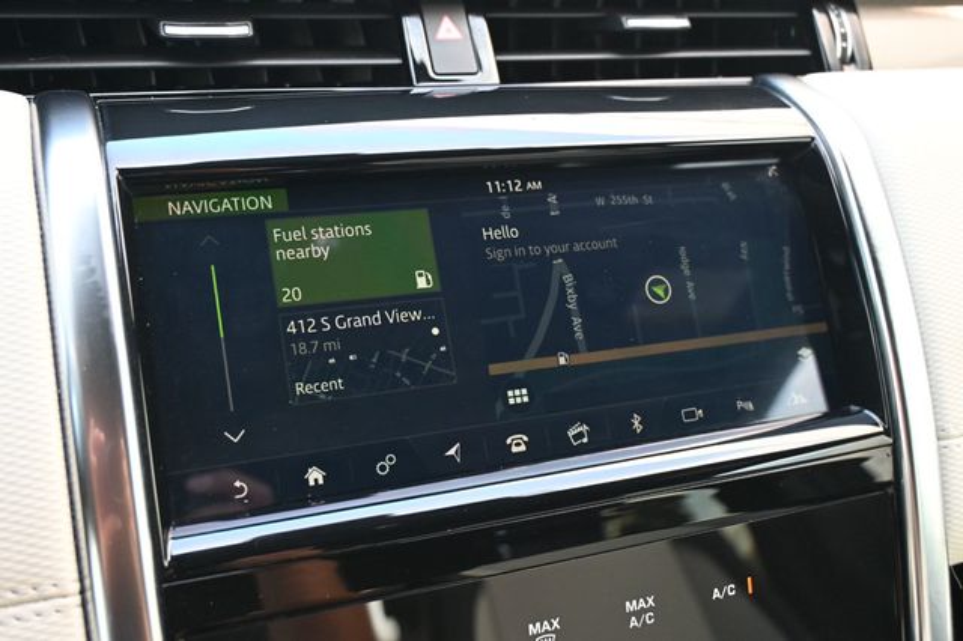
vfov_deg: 36.8
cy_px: 320
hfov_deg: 53.2
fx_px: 962
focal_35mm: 36
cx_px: 482
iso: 1100
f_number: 4.2
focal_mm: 24
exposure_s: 1/125
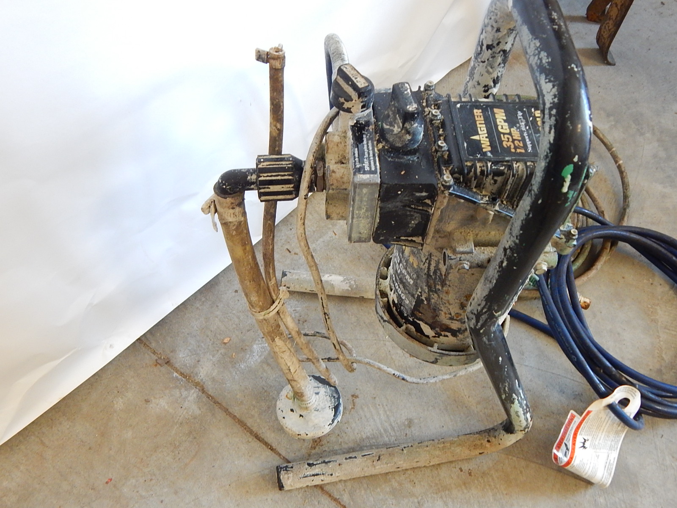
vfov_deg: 45.4
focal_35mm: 31
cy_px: 254
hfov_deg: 58.4
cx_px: 338
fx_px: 606
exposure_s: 1/60
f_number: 3.2
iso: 400
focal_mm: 5.6
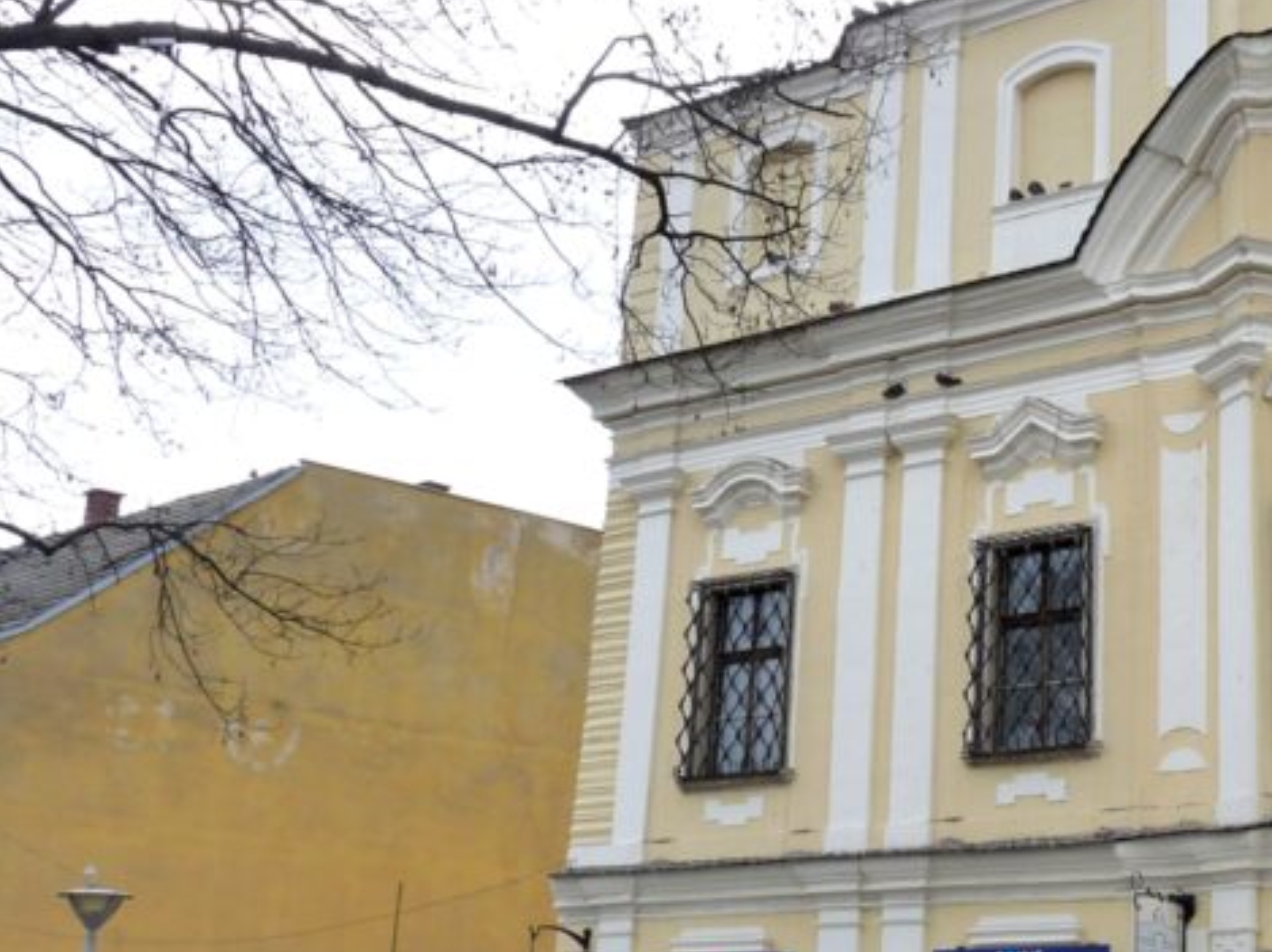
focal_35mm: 59
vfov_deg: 24.8
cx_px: 1039
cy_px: 458
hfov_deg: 31.8
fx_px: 2166
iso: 160
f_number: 4
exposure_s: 1/200
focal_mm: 4.8
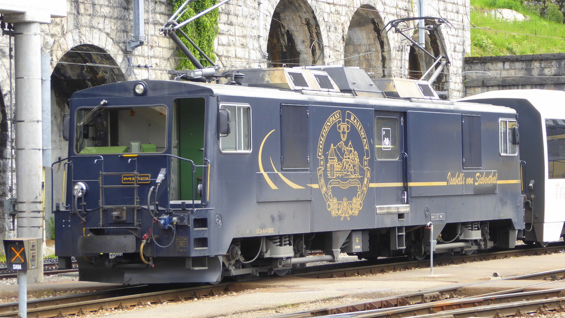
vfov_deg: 8.0
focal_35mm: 151
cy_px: 162
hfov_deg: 14.2
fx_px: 2262
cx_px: 282
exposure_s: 1/60
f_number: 5.2
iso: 100
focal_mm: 22.3
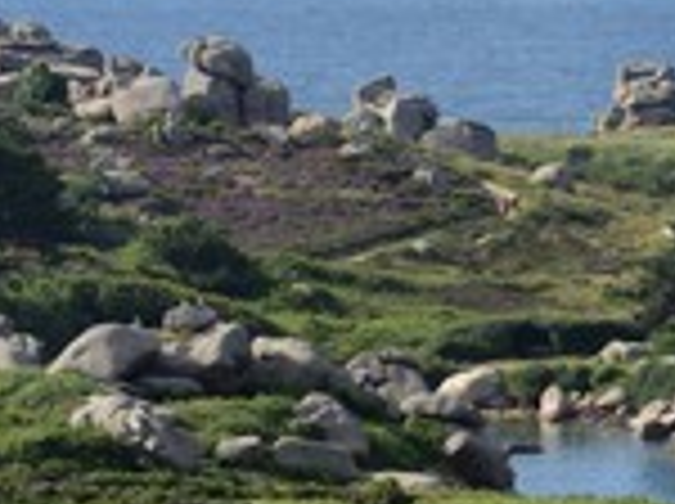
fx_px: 10494
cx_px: 936
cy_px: 126
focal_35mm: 539
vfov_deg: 2.8
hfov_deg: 3.7
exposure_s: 1/250
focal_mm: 200
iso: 200
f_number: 11
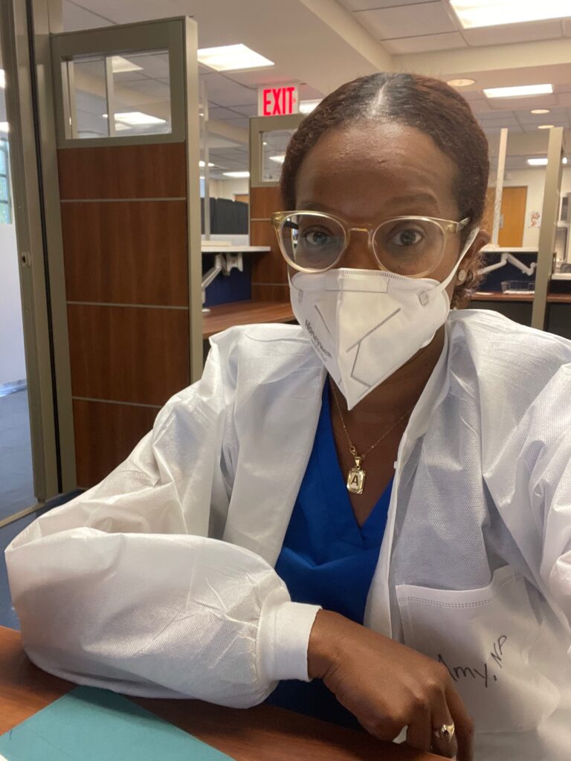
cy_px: 380
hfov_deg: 46.8
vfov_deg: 60.0
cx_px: 286
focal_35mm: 30
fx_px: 660
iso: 320
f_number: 2.2
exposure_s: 1/60
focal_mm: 2.71
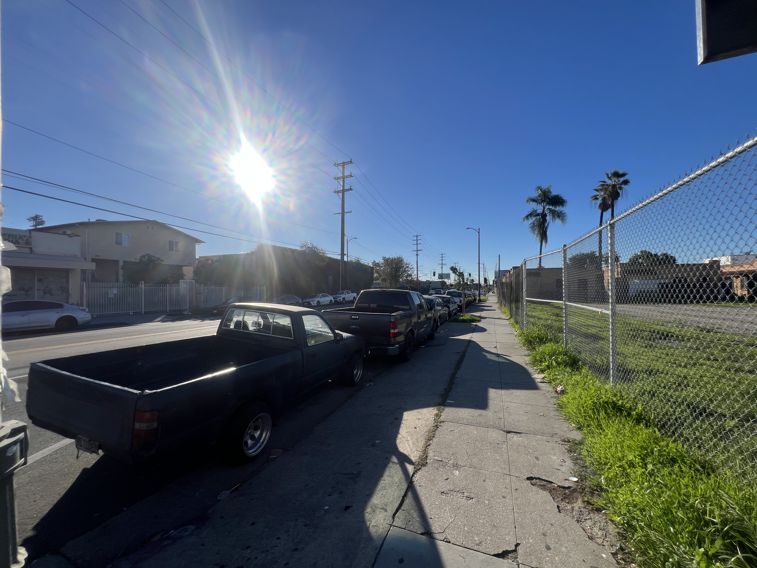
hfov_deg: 106.2
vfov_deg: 89.9
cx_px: 378
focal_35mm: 13
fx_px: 284
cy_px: 284
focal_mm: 1.57
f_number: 1.8
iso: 32
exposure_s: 1/3125
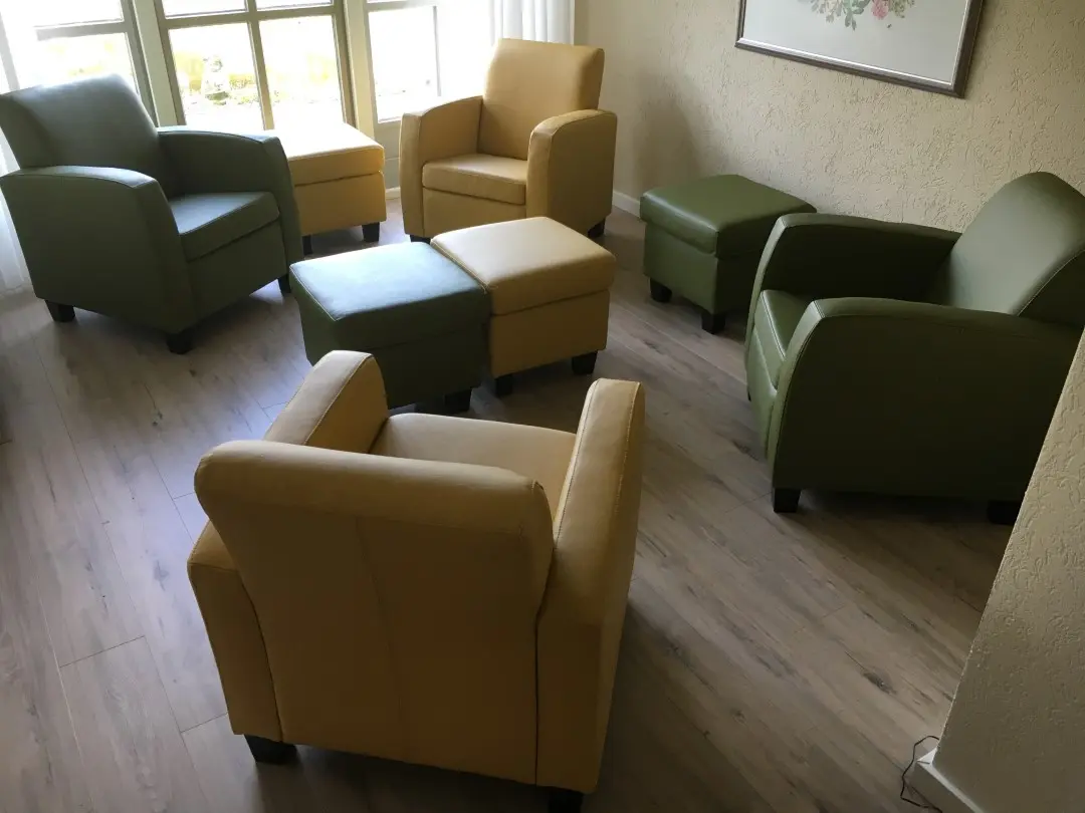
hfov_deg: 61.7
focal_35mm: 29
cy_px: 406
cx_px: 542
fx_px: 909
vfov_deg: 48.2
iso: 40
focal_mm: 4.15
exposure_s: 1/33
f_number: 2.2
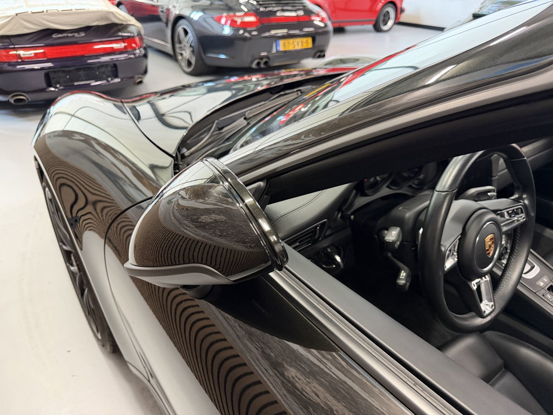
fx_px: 383
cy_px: 208
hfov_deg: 71.6
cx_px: 276
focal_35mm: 24
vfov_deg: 56.8
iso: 640
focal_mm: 6.76
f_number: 1.78
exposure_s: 1/50
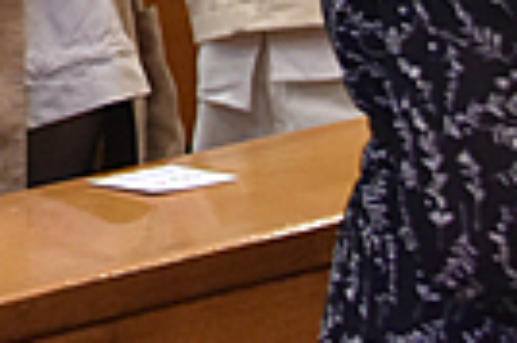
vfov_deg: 4.1
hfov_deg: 6.1
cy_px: -553
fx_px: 4705
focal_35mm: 328
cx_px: -563
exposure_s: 1/125
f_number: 4.5
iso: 2800
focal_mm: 55
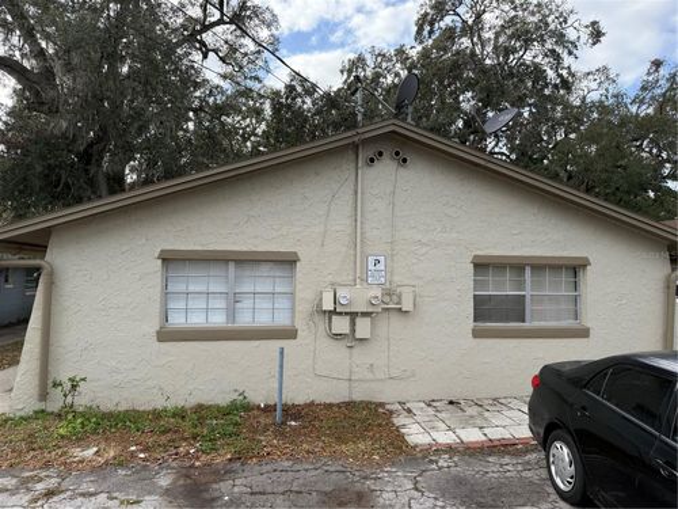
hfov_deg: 71.6
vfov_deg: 56.8
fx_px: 470
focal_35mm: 24
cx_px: 339
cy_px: 254
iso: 100
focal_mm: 6.76
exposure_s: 1/1464
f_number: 1.78
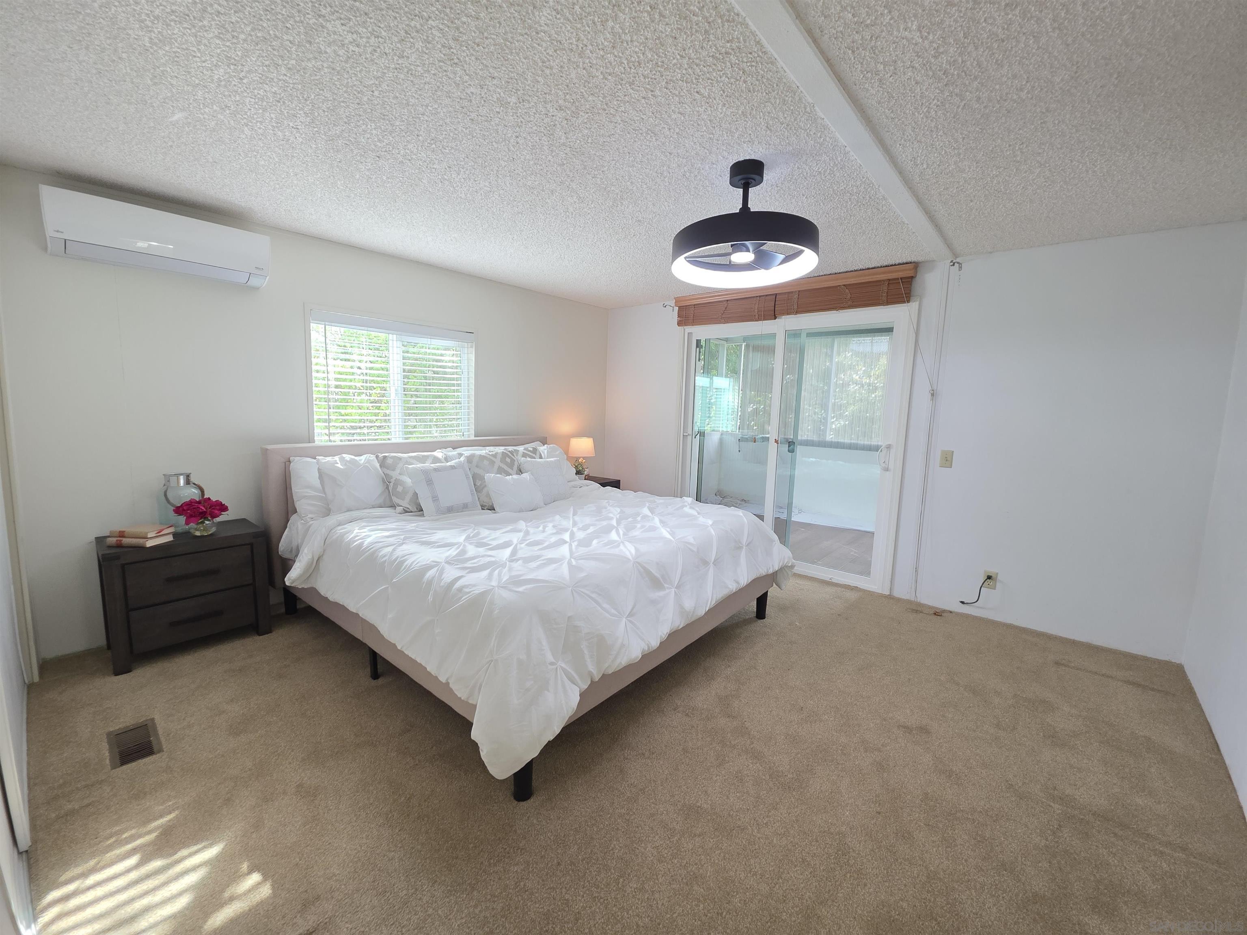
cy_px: 468
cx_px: 624
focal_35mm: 13
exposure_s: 1/60
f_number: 1.9
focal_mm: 2.2
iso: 160
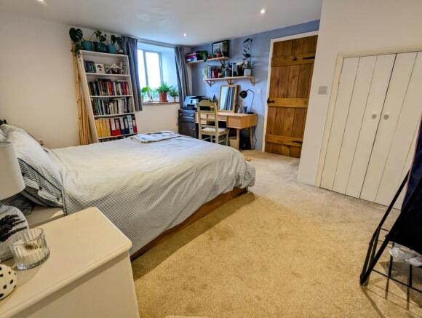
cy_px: 159
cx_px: 211
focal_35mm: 16
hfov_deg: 94.4
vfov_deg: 78.3
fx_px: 195
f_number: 2.2
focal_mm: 2.35
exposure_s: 1/52.4
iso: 204
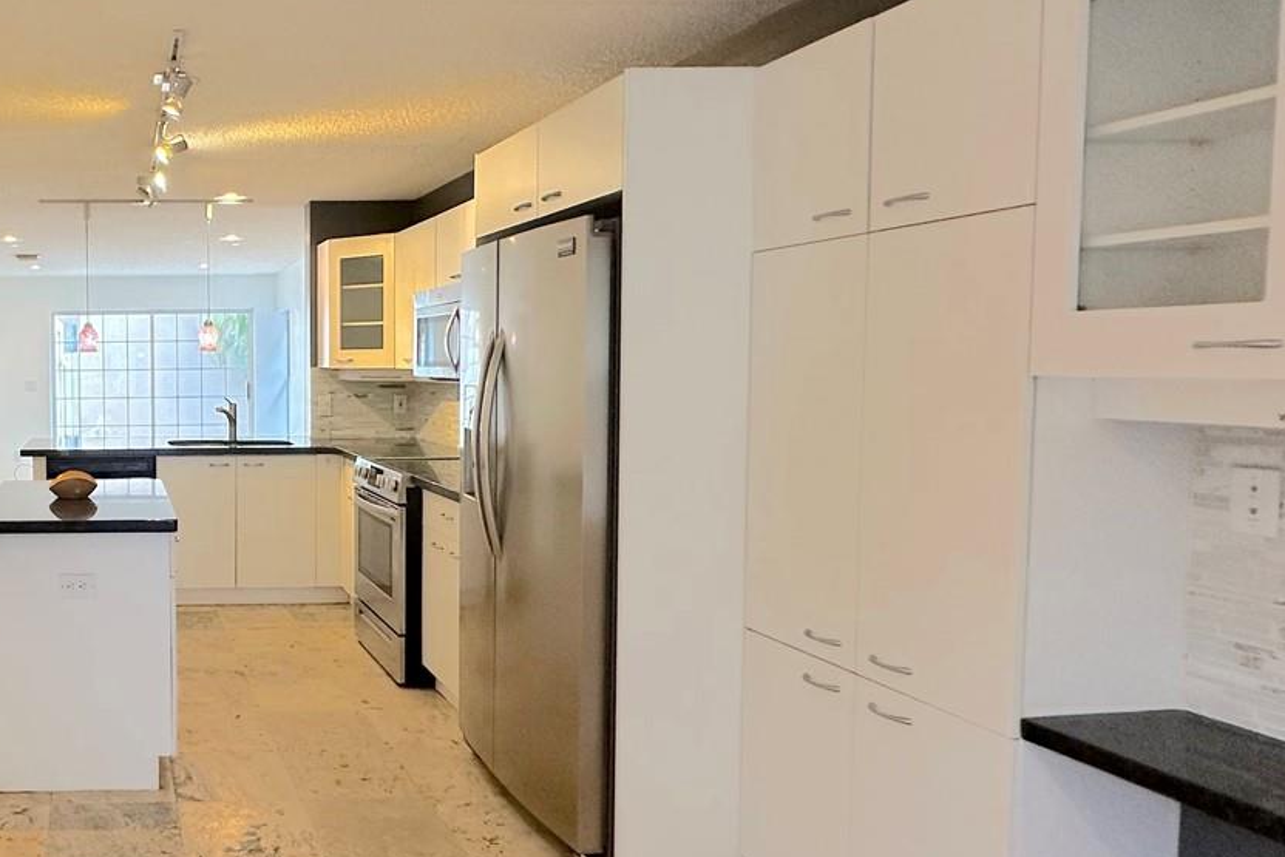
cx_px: 124
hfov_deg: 56.3
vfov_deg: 46.4
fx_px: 1000
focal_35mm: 28
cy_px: 418
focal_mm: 2.22
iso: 250
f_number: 2.2
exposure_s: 1/120
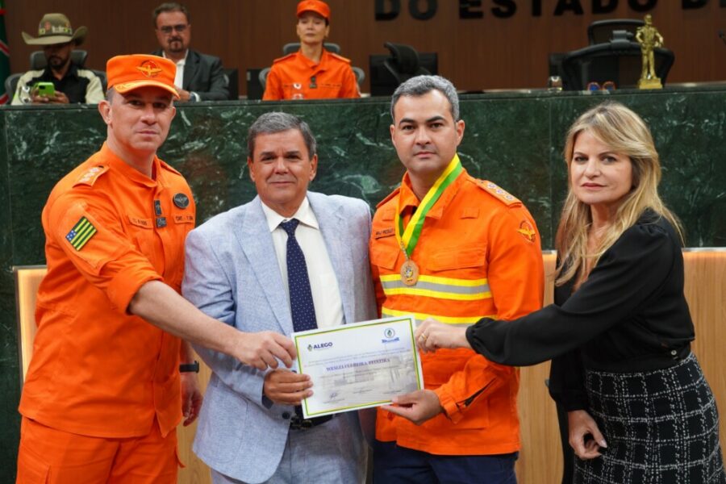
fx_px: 1028
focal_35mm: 51
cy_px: 242
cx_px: 363
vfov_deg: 26.5
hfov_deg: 38.9
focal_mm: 51
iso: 1000
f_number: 5
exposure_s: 1/160
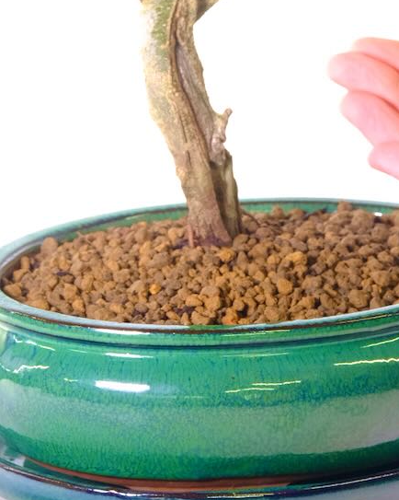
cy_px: -5
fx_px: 3825
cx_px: 230
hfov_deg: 6.0
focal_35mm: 259
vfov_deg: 7.4
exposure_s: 1/13
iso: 1600
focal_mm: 77.9
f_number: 11
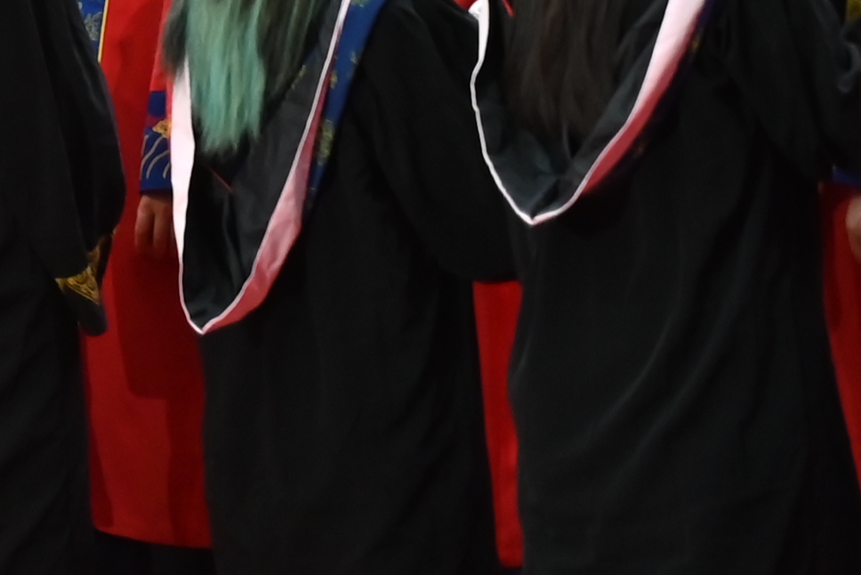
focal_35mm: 435
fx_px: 10406
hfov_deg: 4.5
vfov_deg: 3.1
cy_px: -394
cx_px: -1732
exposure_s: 1/125
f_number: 4
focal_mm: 70
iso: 1000
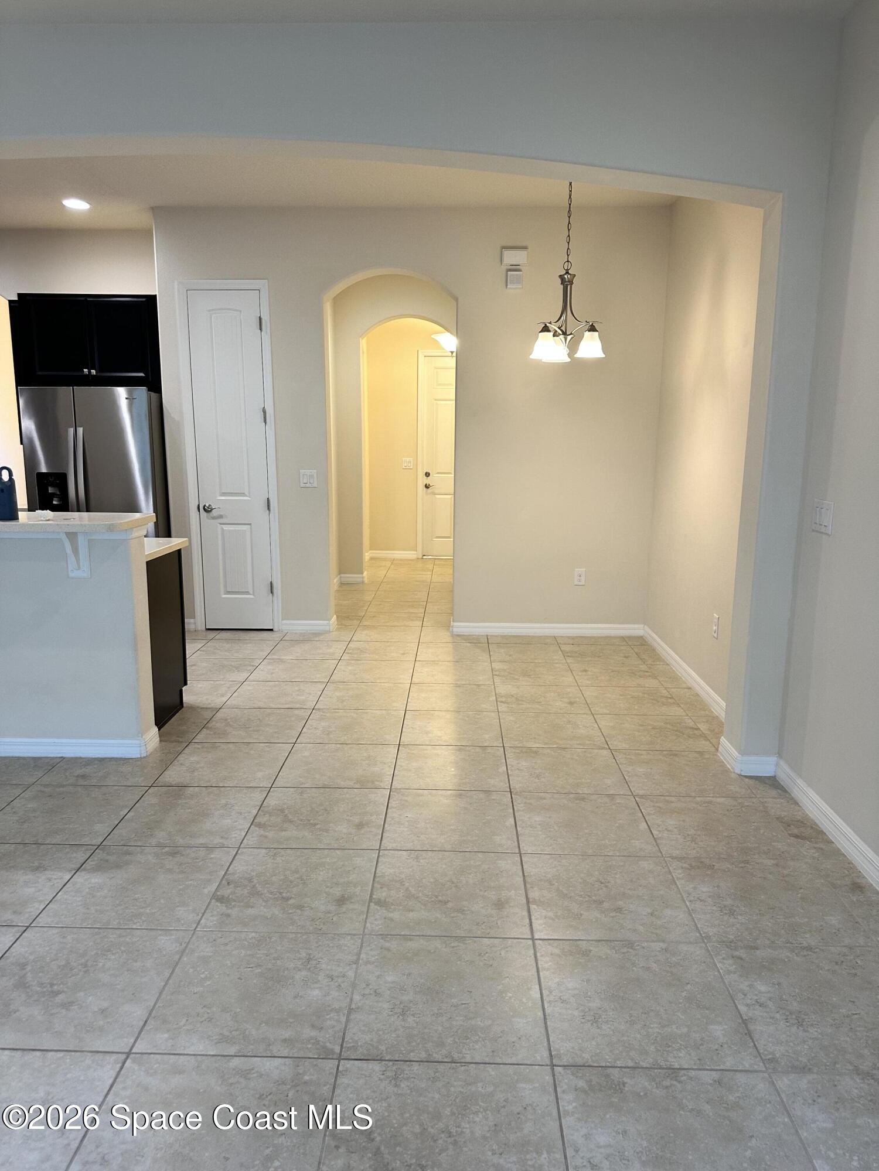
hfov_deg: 56.8
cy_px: 586
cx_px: 440
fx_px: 813
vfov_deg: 71.6
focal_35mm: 24
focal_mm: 6.86
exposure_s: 1/60
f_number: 1.78
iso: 160
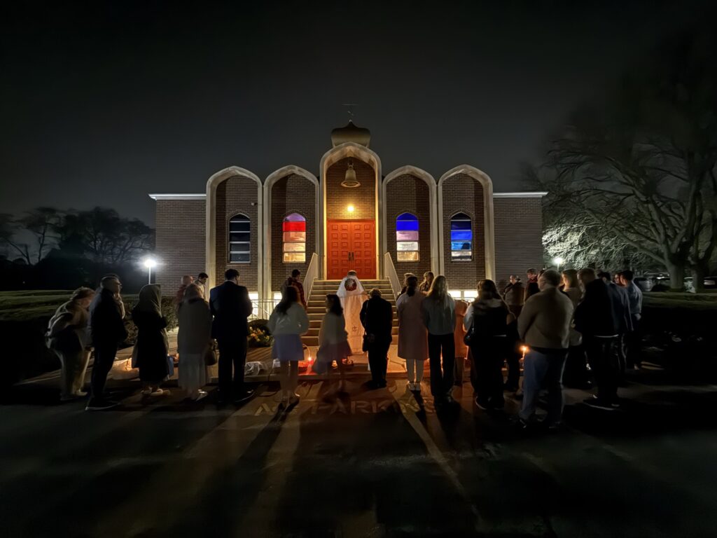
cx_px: 358
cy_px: 269
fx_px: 290
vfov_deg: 85.7
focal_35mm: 14
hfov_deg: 102.1
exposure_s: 1/7
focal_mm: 2.22
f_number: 2.2
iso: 3200
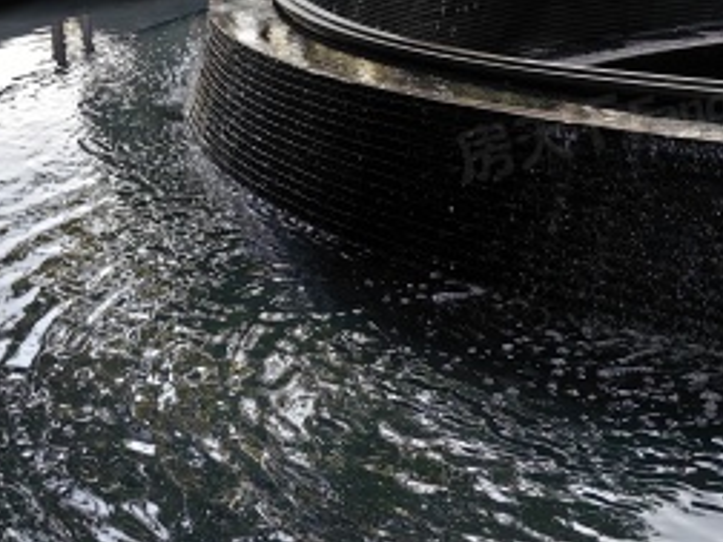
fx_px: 1316
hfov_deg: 29.7
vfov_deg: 22.0
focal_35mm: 63
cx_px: 108
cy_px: -63
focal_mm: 5.75
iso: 125
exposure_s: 1/900
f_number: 2
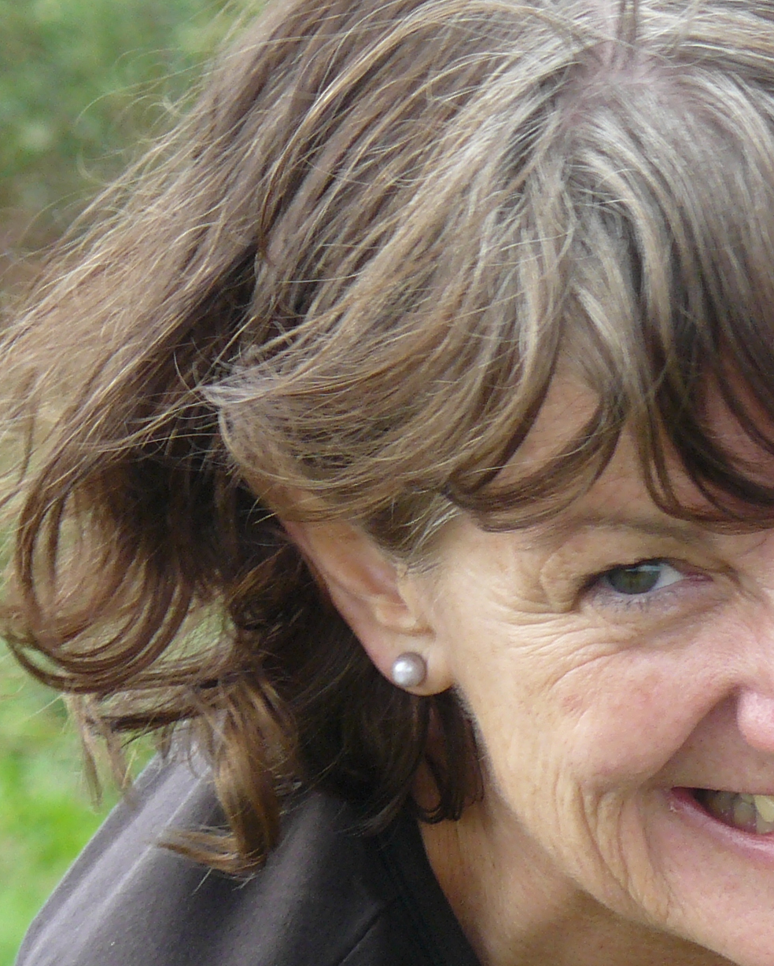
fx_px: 14310
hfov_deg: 3.1
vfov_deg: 3.9
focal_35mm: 500
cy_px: 364
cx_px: 762
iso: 100
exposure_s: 1/100
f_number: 4
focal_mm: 34.2
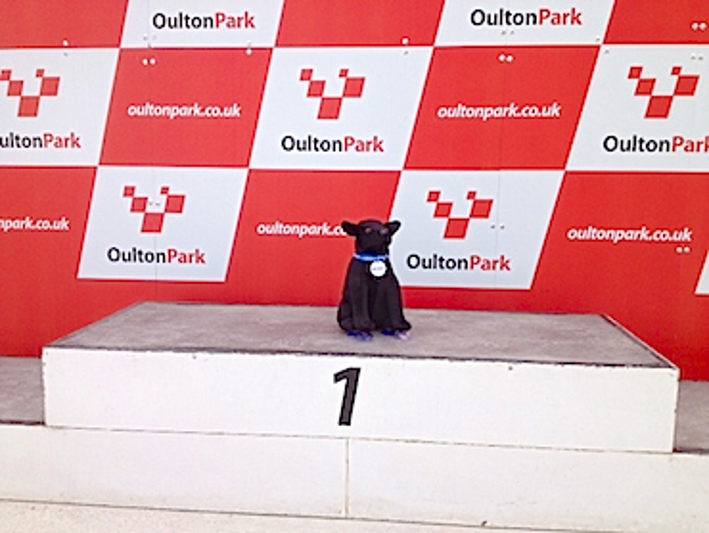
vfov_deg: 40.7
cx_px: 354
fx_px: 717
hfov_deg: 52.6
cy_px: 266
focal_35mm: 35
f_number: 2.4
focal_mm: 4.28
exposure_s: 1/935
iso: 50
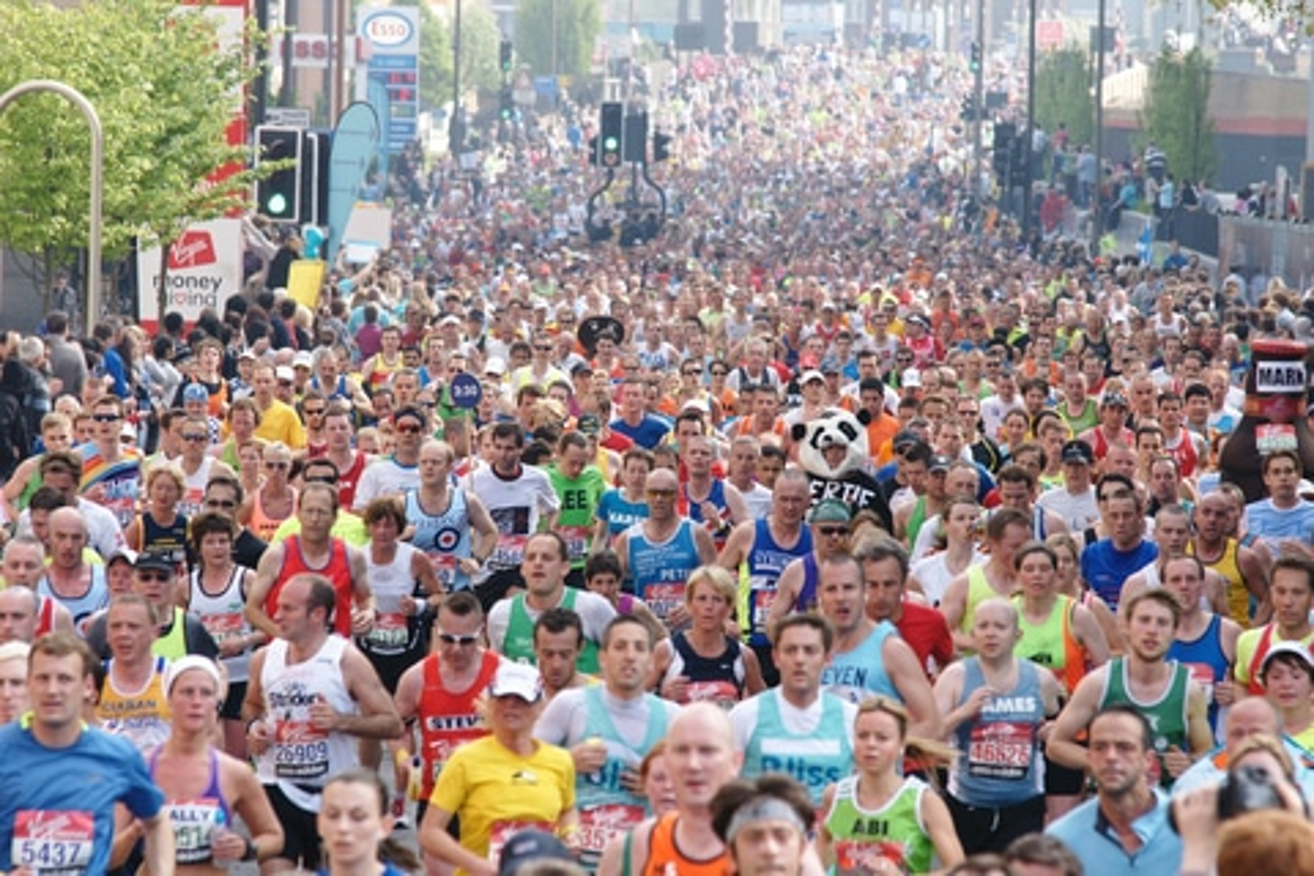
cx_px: 657
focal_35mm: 300
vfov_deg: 4.6
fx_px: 10949
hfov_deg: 6.9
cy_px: 438
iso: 500
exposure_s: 1/320
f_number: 8
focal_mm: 200
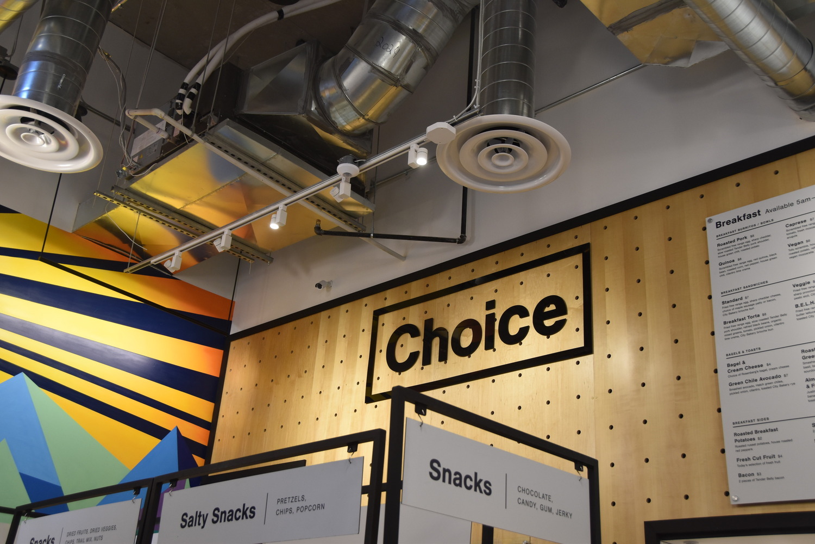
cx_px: 408
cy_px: 272
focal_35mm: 39
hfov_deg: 49.6
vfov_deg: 34.2
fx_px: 883
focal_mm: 26
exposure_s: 1/80
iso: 400
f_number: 4.5
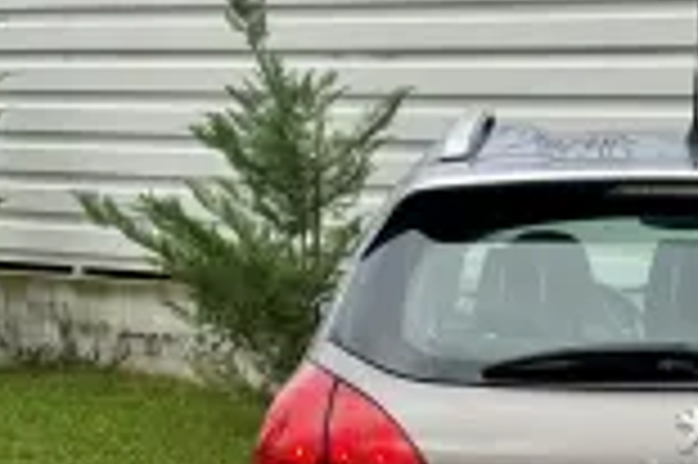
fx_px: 2247
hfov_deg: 17.3
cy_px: 478
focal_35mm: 116
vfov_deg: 11.7
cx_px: 675
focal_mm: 6.76
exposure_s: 1/1264
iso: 64
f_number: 1.78
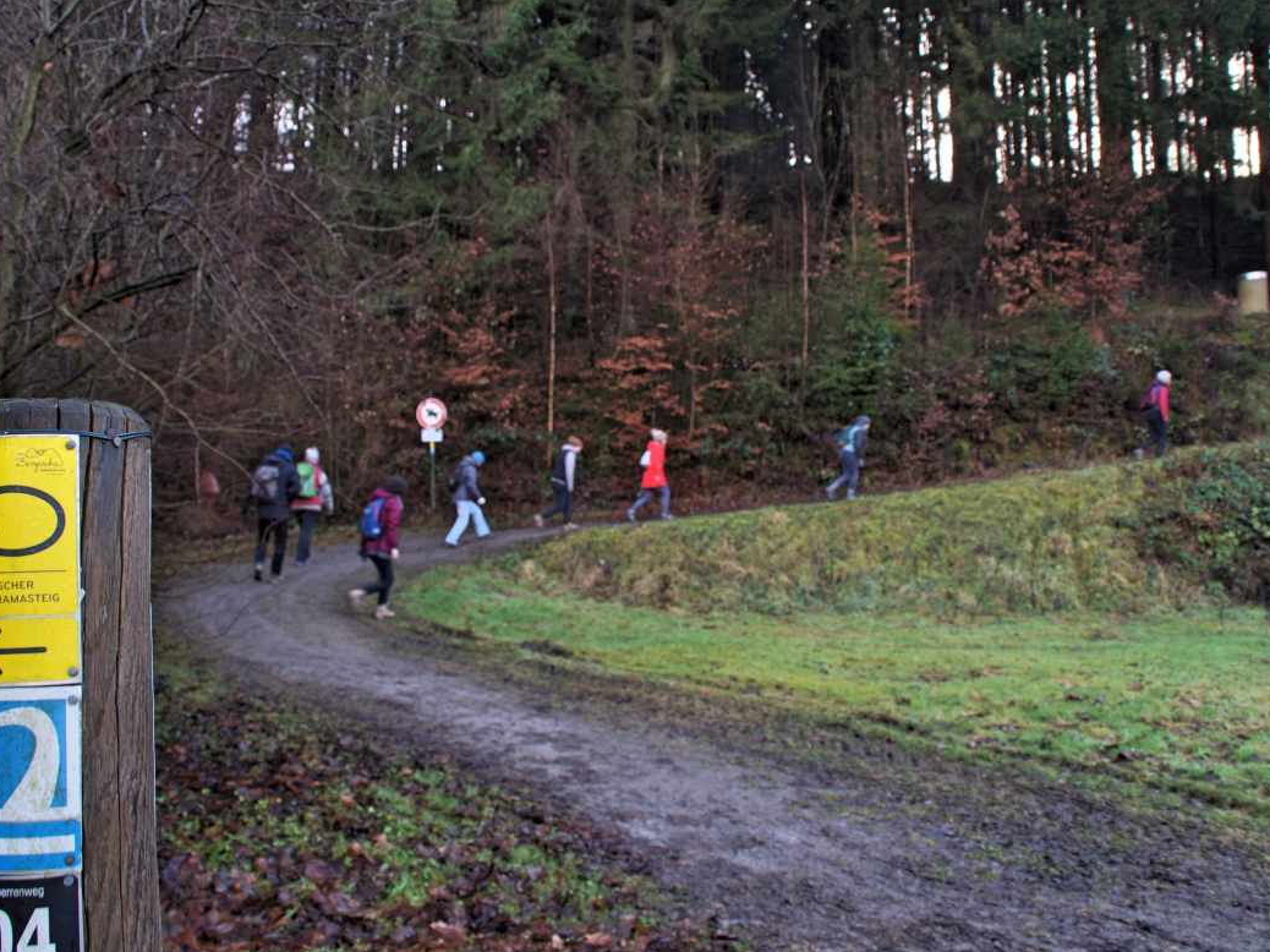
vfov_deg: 46.8
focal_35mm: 30
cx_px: 622
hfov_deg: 60.0
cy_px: 467
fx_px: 1100
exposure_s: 1/30
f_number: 6.3
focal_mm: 18
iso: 100
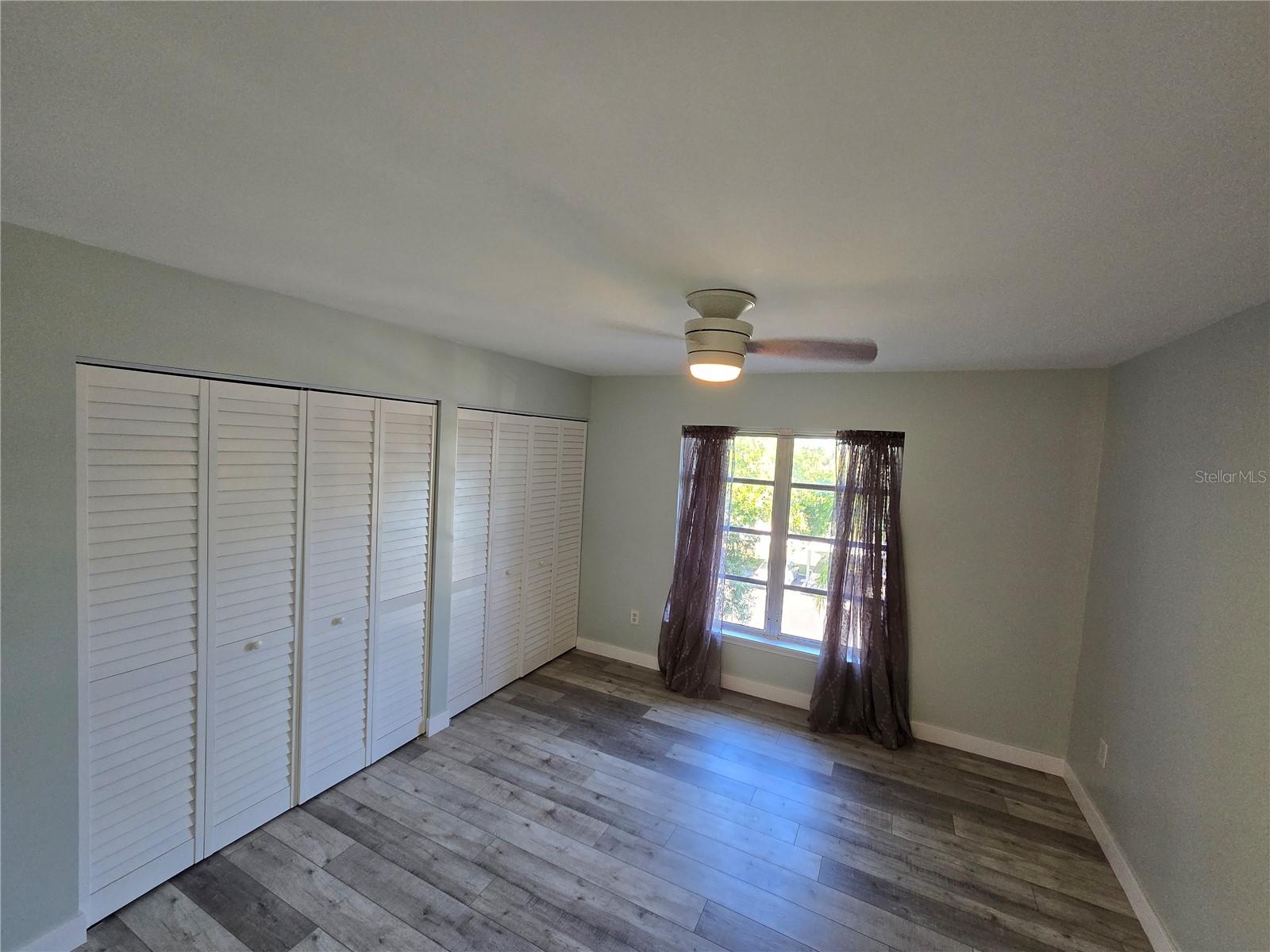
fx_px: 477
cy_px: 476
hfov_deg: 106.2
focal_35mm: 13
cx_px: 635
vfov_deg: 89.9
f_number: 2.2
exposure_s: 1/60
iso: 200
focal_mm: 2.2
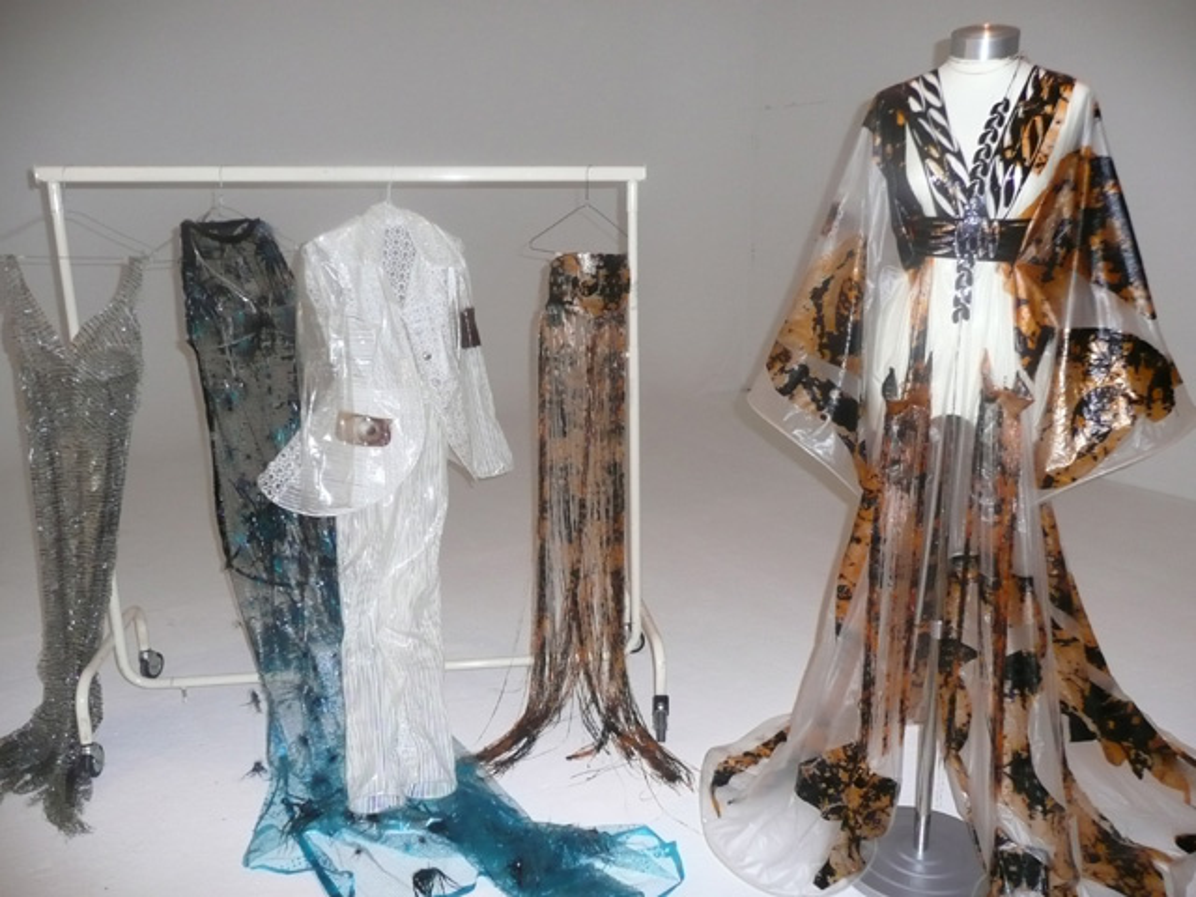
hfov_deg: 63.4
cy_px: 448
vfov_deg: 49.7
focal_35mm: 28
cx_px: 598
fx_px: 967
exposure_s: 1/30
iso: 250
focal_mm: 4.6
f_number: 3.3
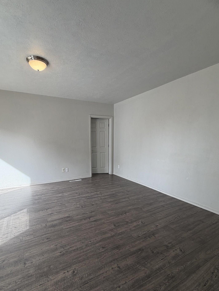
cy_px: 163
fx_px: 143
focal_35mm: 17
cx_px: 98
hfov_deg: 74.5
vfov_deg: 90.6
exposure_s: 1/120
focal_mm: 2.22
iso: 80
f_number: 2.2
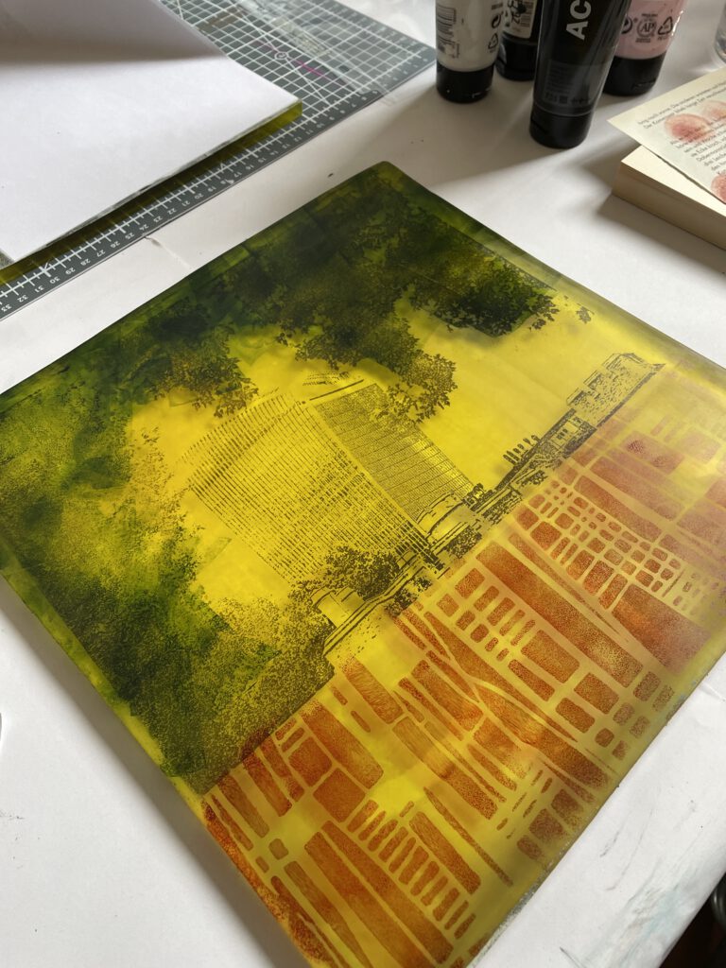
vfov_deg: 67.3
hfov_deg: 53.1
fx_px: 727
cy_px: 484
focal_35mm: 26
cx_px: 363
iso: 100
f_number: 1.6
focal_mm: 4.2
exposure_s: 1/121
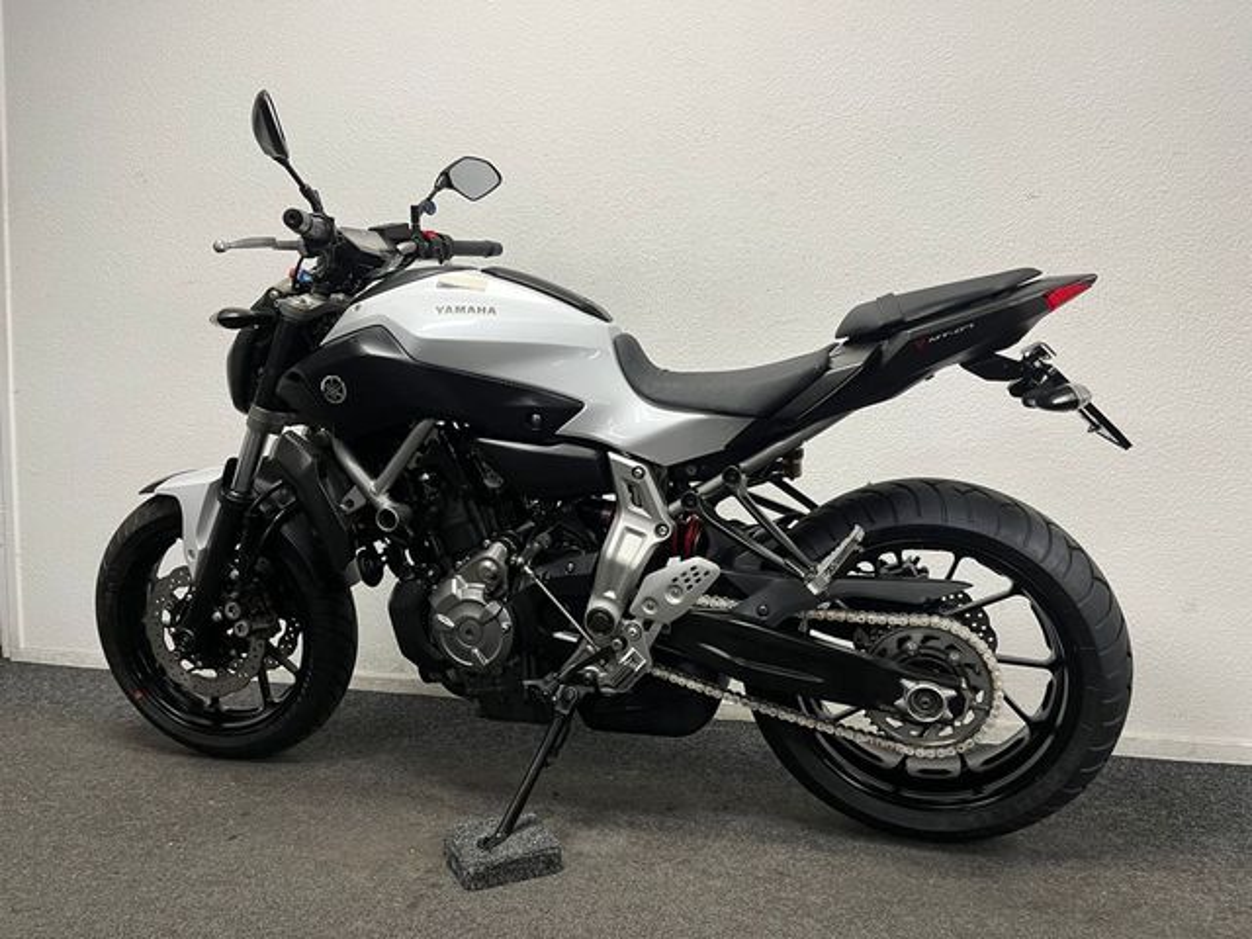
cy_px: 470
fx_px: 940
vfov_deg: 53.1
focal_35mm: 26
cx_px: 626
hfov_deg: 67.3
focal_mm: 5.1
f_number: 1.6
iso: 80
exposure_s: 1/50
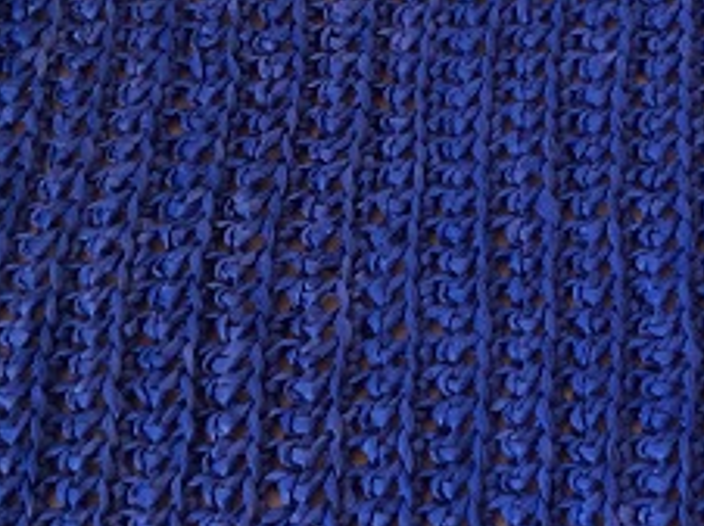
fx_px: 1869
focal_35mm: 92
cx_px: 620
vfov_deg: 16.0
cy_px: 229
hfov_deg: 20.9
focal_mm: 3.3
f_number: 2.4
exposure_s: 1/25
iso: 64
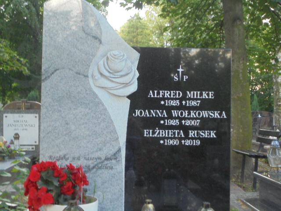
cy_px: 106
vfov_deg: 29.7
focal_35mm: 49
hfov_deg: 38.9
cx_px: 140
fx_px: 398
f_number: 4.8
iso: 250
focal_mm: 8.9
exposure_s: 1/30
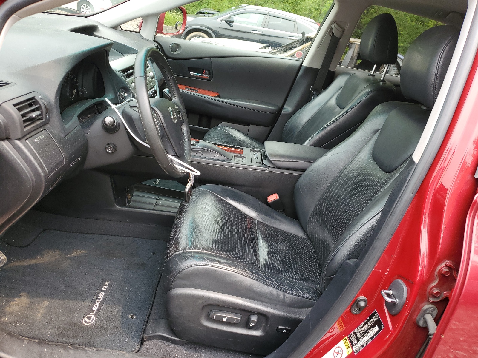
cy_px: 179
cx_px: 239
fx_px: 359
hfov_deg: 67.3
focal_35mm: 26
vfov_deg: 53.1
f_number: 1.5
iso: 50
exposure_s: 1/250
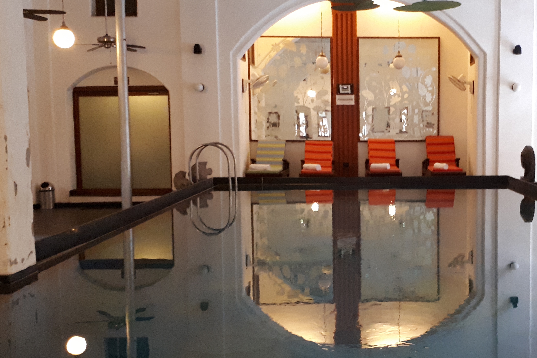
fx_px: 716
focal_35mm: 48
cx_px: 382
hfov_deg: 40.3
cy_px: 183
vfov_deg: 28.1
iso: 400
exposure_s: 1/17
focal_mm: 3.6
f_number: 1.9
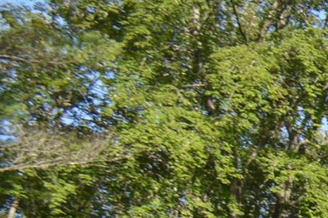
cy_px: 501
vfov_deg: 7.3
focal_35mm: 178
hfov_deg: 9.0
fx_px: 1621
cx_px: 1037
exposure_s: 1/200
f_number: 5
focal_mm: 18
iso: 100
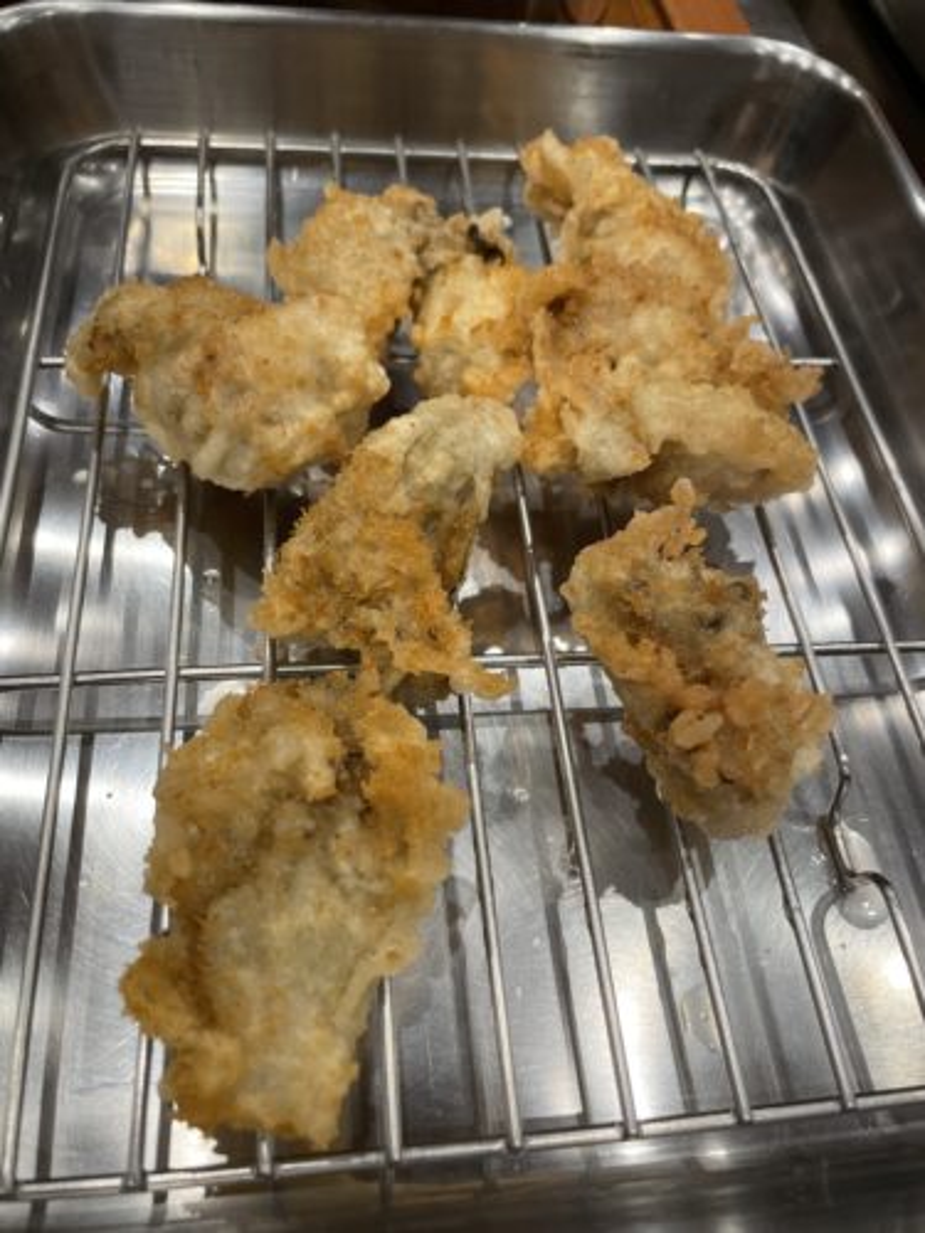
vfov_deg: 67.3
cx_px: 462
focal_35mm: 26
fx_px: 926
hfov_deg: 53.1
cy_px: 616
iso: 100
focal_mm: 4.2
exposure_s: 1/121
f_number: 1.6
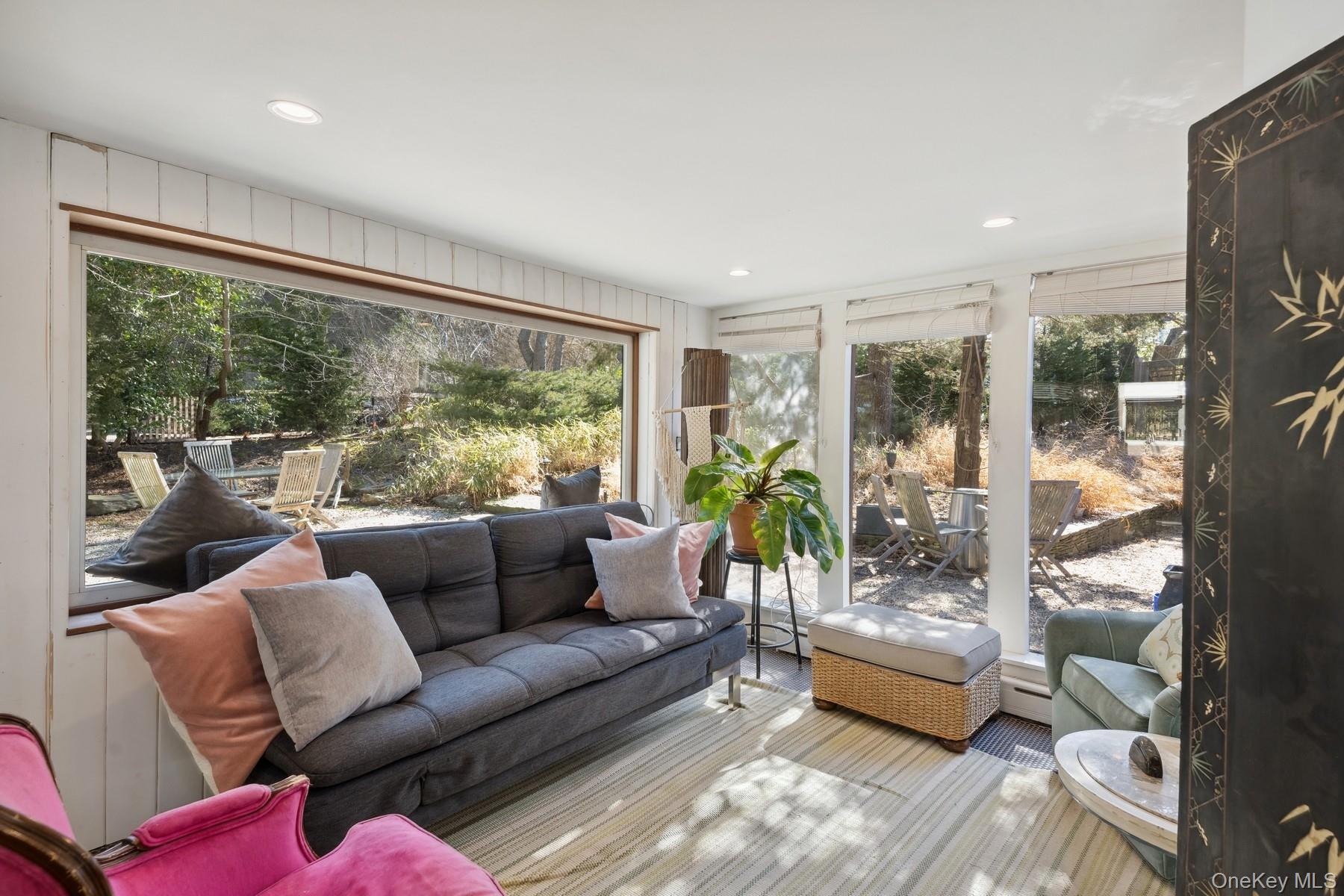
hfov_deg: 90.0
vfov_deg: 67.4
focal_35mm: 18
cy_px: 448
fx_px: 672
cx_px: 672
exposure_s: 1/200
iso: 800
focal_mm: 18
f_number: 8
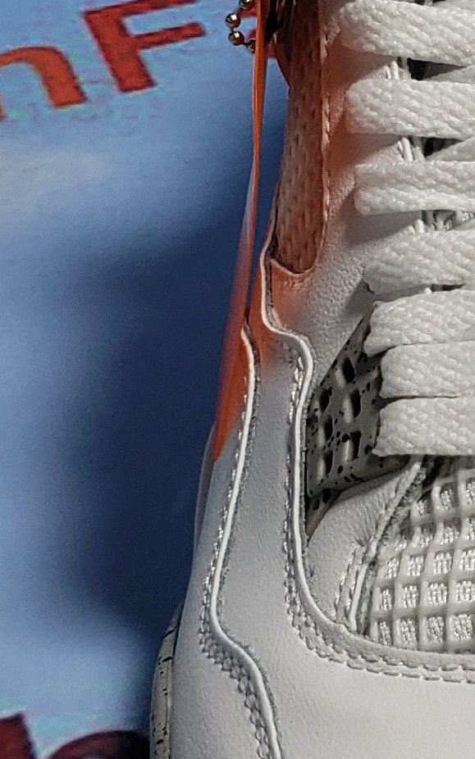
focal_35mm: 120
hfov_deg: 10.2
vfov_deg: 17.4
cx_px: 899
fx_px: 2485
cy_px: 311
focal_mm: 4.3
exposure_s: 1/681
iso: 50
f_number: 1.5
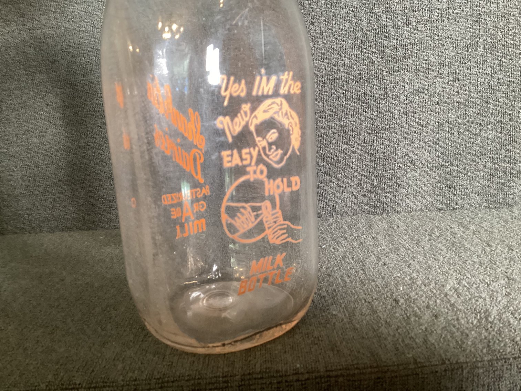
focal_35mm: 31
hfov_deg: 58.3
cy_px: 196
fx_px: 467
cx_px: 260
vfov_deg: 45.4
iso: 250
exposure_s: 1/60
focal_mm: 3.3
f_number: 2.4
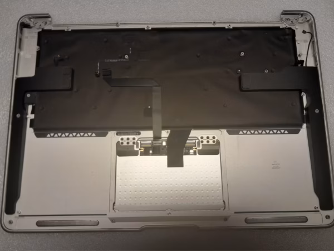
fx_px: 261
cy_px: 126
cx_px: 167
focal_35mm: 27
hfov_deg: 65.3
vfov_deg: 51.4
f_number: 1.8
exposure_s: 1/50
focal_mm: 4
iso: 40
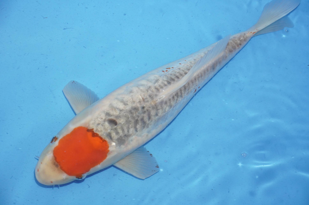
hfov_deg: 28.1
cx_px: 154
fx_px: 617
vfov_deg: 18.9
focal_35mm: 72
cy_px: 102
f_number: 5
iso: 1600
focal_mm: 48
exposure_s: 1/160
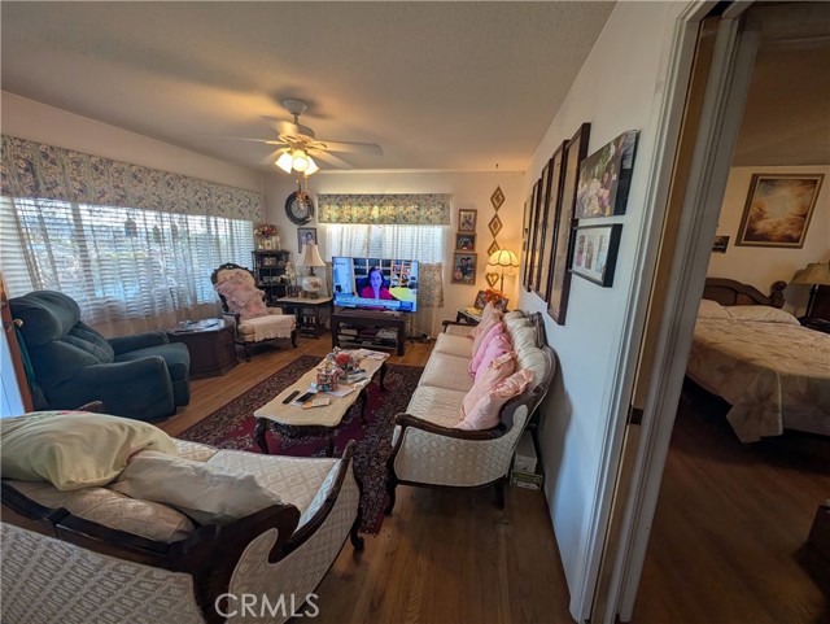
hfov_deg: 110.5
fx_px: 288
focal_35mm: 12
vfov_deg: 94.6
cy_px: 312
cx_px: 415
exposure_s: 1/120
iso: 66
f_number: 1.7
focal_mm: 2.02
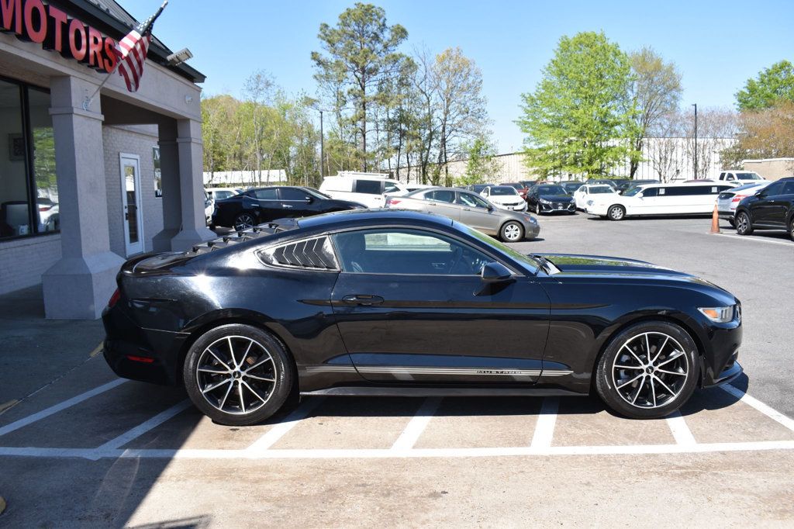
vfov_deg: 43.6
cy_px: 264
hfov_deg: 61.9
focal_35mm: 30
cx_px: 397
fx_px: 661
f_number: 8
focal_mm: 20
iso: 200
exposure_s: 1/400
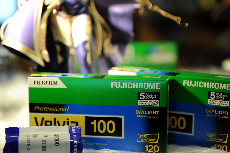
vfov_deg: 17.3
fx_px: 504
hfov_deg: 25.7
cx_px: 118
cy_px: 75
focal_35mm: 79
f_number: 2.8
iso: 400
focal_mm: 62
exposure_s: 1/40
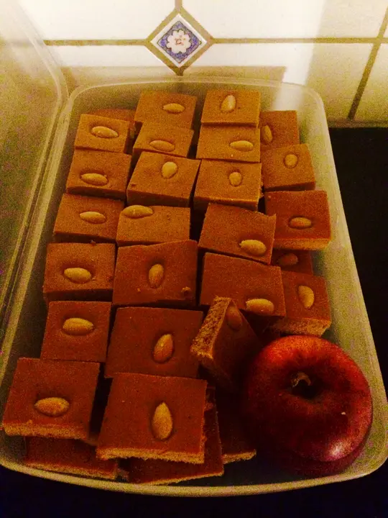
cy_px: 259
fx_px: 433
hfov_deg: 48.2
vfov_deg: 61.7
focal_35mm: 29
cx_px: 194
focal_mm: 4.15
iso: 1250
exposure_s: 1/17
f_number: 2.2
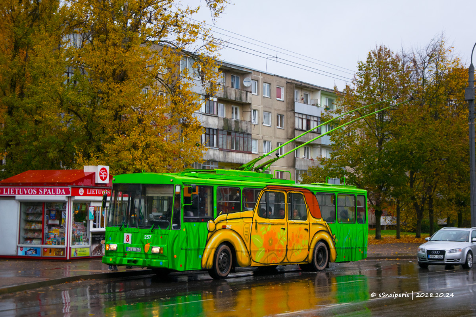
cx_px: 238
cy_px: 158
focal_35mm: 75
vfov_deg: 18.2
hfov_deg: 27.0
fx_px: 992
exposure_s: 1/800
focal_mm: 50
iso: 500
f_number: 5
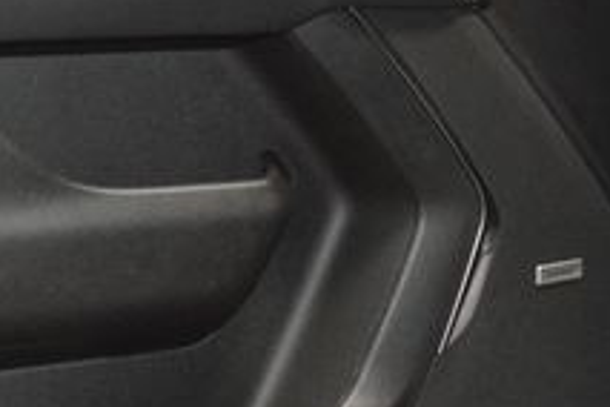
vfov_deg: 16.8
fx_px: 1372
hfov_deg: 23.6
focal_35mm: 81
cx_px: -54
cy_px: 136
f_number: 3.5
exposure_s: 1/125
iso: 2800
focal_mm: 18
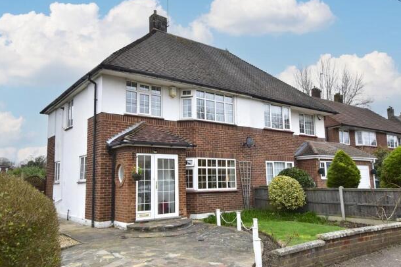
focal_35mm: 29
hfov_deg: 63.6
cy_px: 139
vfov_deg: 45.0
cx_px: 192
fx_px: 323
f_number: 8
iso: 800
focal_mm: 18
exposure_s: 1/80
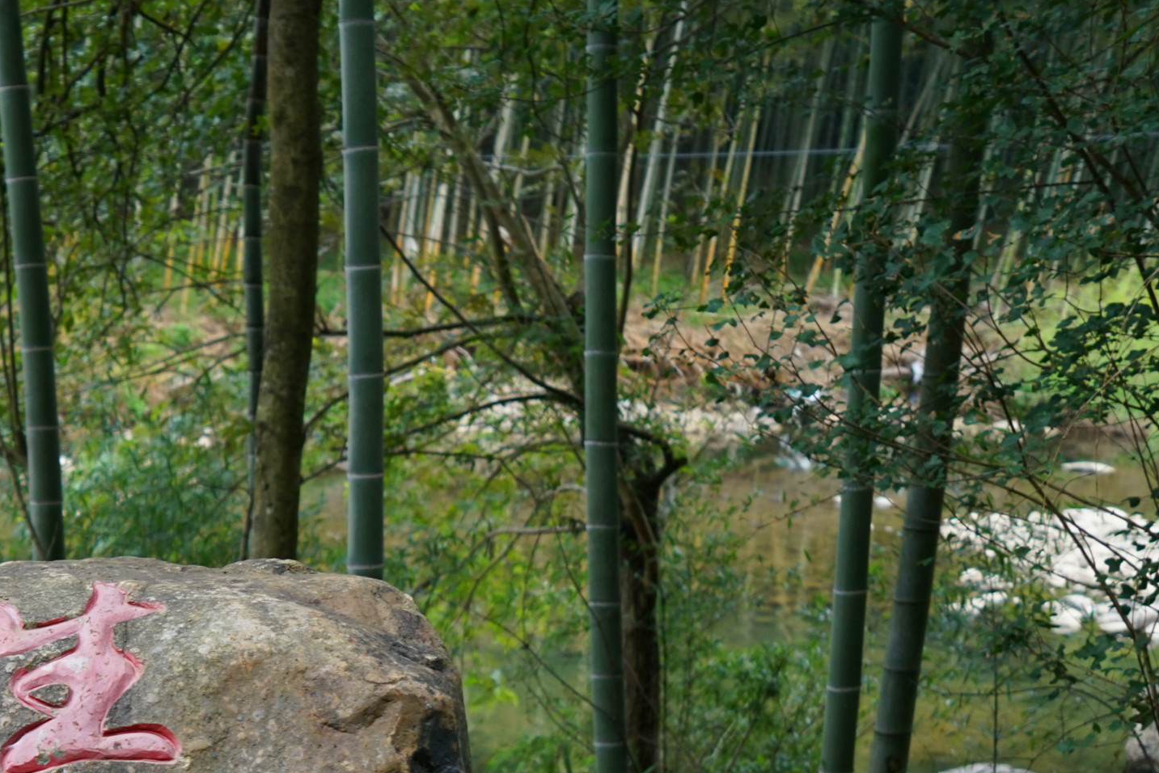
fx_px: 2157
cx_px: -33
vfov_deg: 18.9
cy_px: 986
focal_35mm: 67
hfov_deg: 28.0
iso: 320
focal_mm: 24
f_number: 4
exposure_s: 1/160
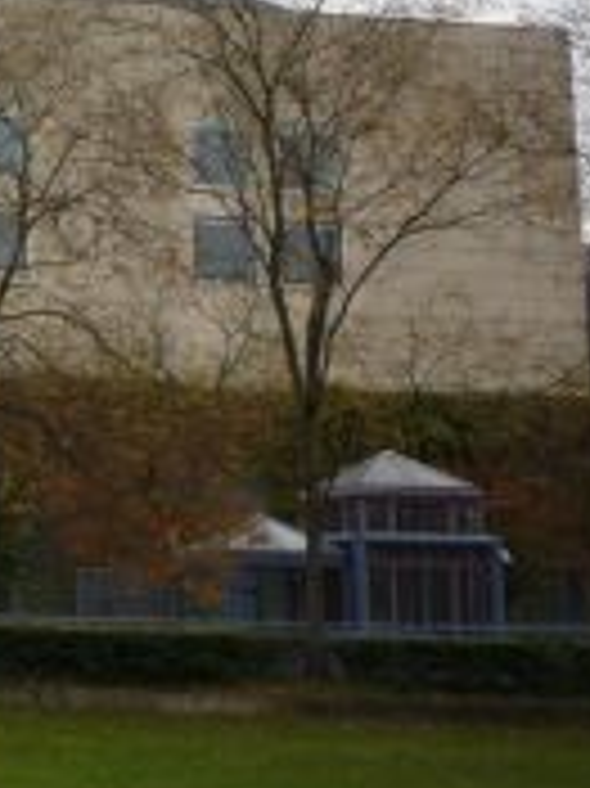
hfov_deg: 14.9
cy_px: 279
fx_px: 2002
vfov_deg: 22.2
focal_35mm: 88
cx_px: -428
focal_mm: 5.2
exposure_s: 1/250
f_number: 4
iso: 100
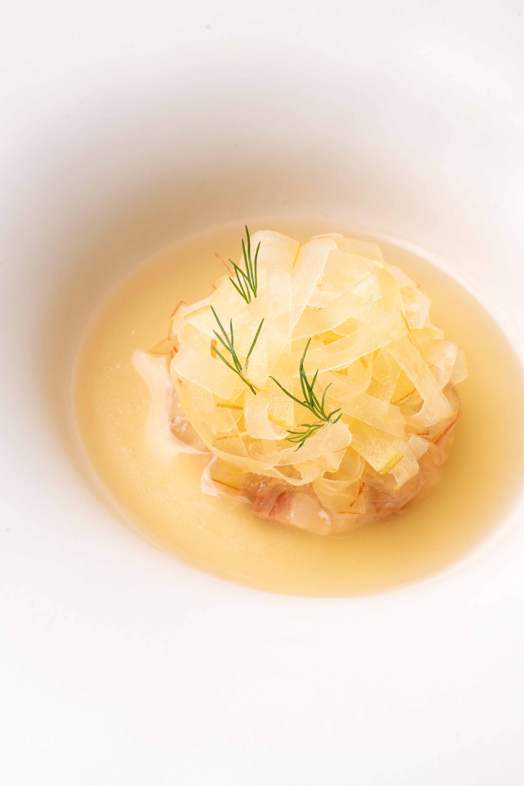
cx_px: 262
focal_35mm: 70
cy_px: 393
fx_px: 1528
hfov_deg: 19.5
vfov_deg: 28.8
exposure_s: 1/125
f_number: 14
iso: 200
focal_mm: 70
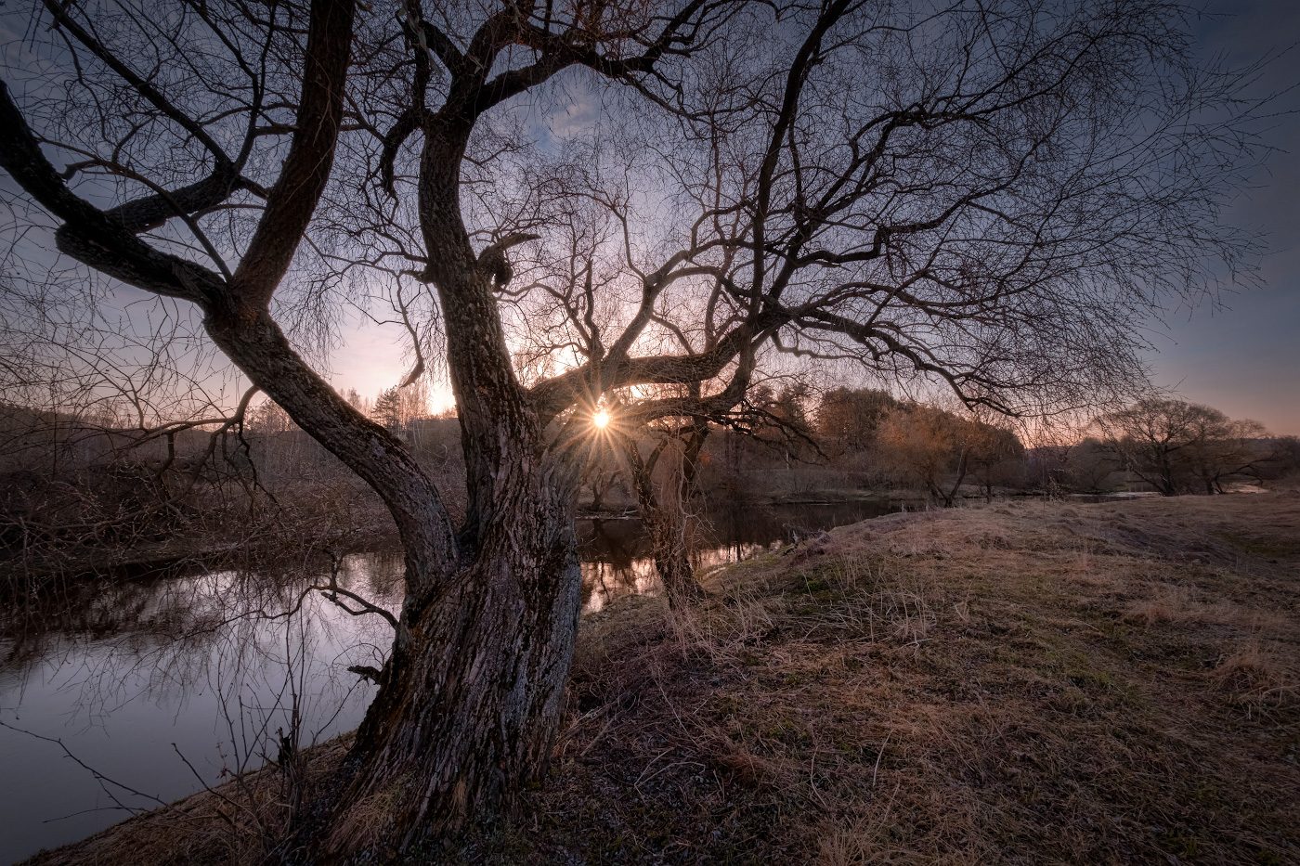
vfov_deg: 90.0
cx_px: 650
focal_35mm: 12
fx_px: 433
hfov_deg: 112.6
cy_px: 433
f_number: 16
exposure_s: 1/50
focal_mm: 8
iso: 800
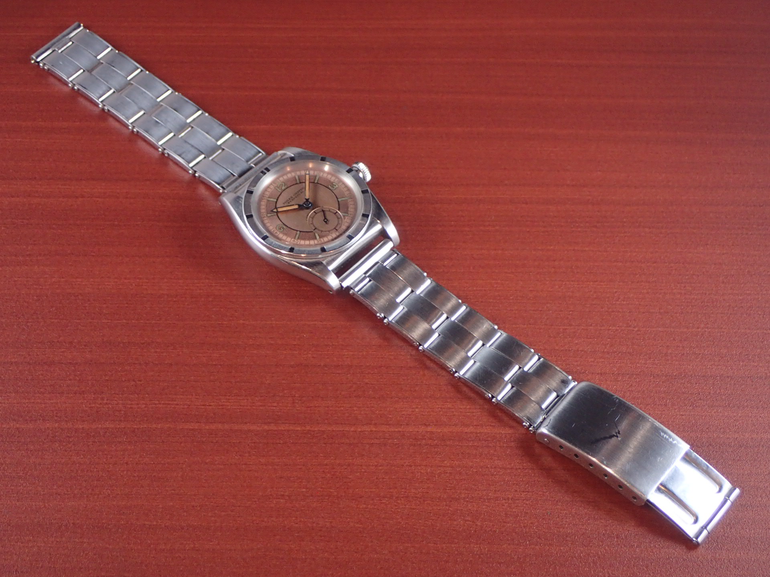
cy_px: 288
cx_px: 385
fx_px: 1646
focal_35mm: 74
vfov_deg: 19.9
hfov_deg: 26.3
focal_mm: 13.47
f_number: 4.2
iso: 400
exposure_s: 1/80
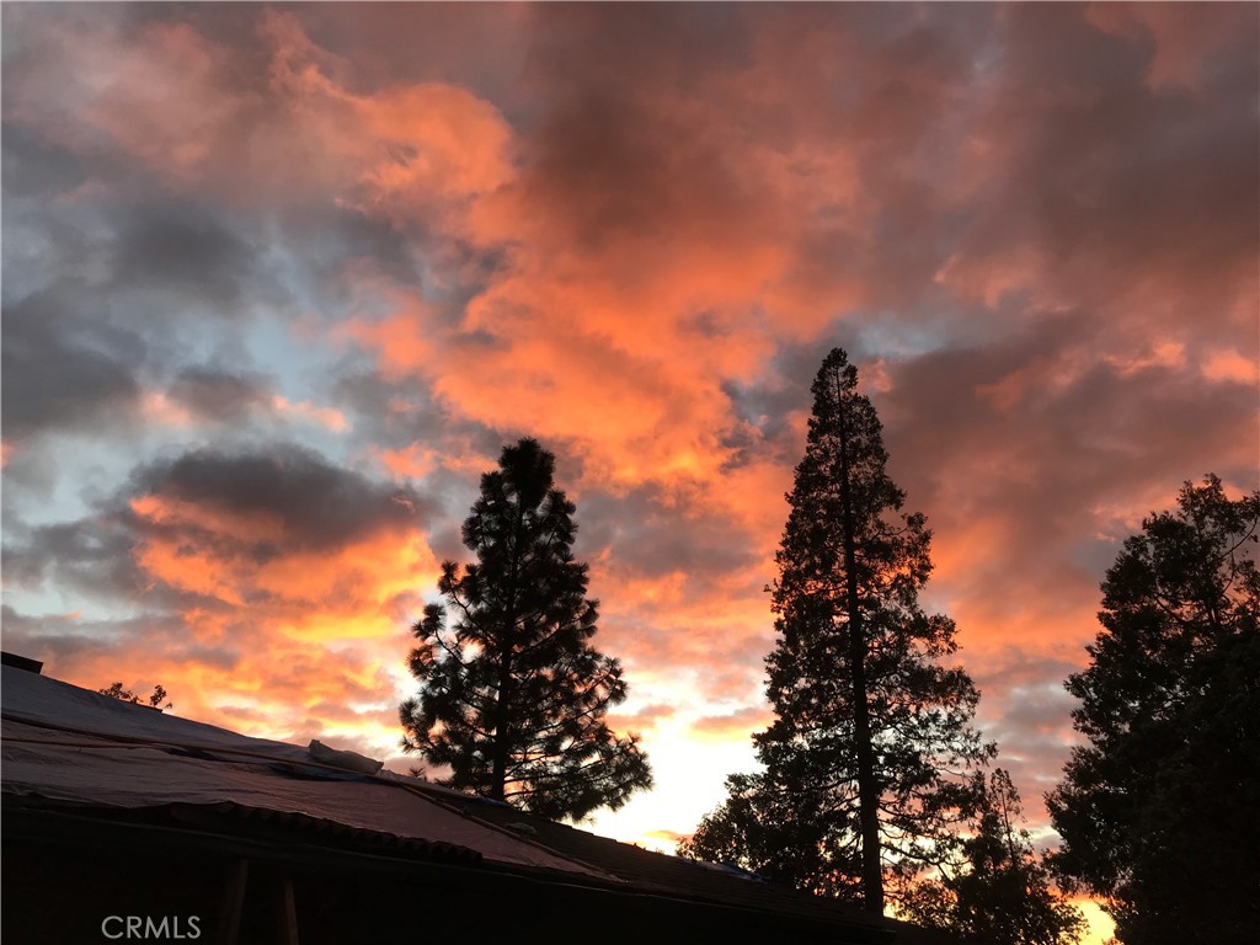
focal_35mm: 28
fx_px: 1019
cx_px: 630
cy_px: 472
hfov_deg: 63.4
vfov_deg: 49.7
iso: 20
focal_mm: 3.99
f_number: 1.8
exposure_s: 1/176
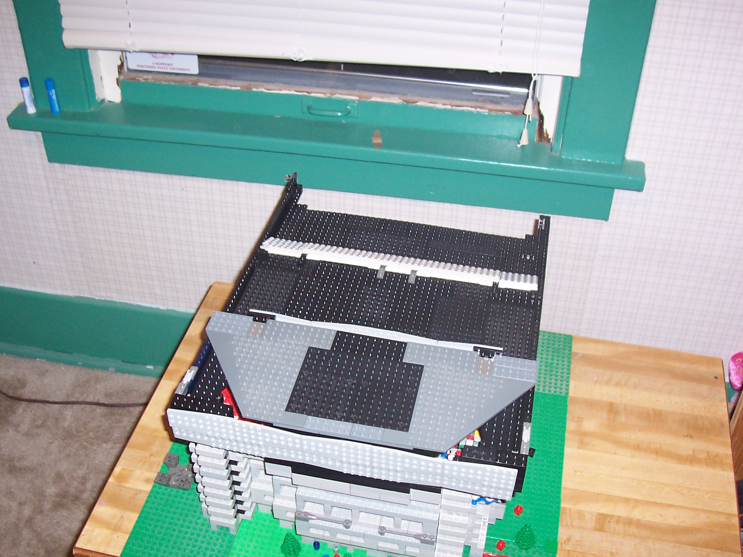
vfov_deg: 35.1
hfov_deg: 45.8
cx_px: 356
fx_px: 880
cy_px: 299
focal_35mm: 41
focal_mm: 5.6
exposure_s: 1/60
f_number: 2.8
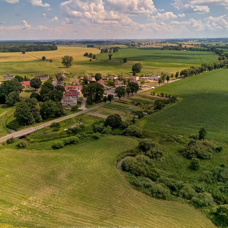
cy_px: 114
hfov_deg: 55.5
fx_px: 216
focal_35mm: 29
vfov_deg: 55.6
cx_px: 99
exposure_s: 1/3000
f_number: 1.7
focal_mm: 6.72
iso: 130
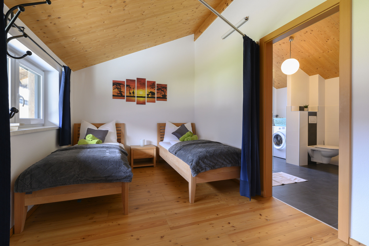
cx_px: 184
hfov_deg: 93.3
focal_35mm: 17
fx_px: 174
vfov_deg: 70.4
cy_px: 123
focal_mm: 17
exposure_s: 1/1.67
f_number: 10
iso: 400
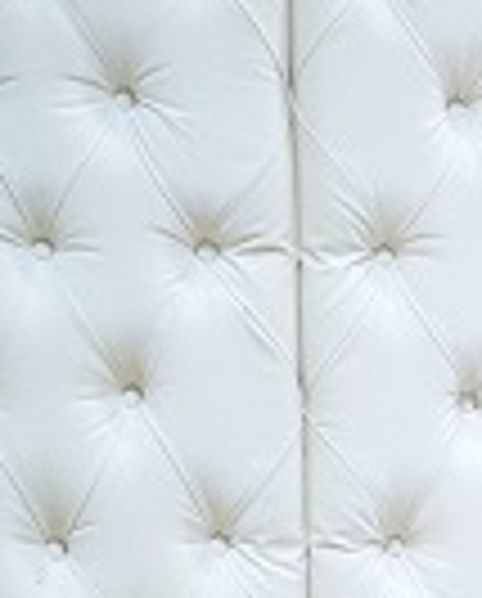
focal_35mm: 209
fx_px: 3714
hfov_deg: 7.1
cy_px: 791
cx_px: 1068
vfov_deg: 9.1
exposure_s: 1/100
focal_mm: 55
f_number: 2.5
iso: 2000
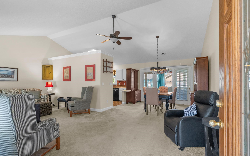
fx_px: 116
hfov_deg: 94.4
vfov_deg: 67.9
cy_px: 85
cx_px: 124
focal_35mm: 17
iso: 1000
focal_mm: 16
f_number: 8
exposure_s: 1/15
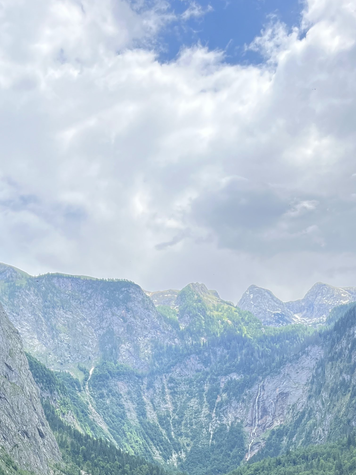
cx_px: 96
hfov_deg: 27.7
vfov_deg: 34.7
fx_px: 713
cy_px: 430
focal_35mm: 52
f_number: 1.6
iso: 50
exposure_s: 1/3135
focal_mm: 5.1
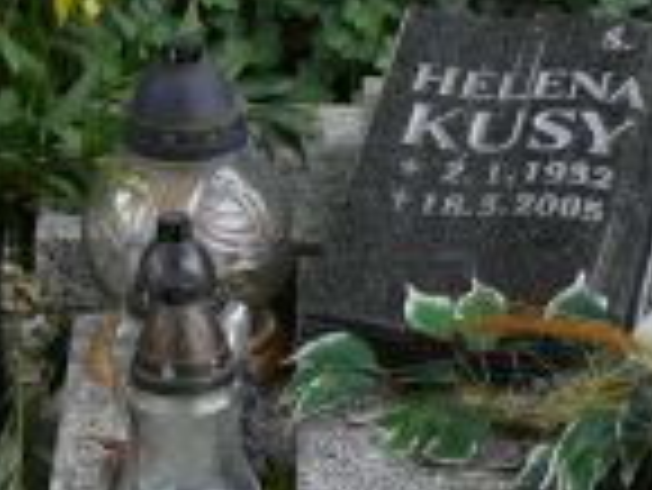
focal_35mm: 154
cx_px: 247
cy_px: 1034
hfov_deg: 12.8
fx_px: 2903
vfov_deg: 9.0
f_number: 2.8
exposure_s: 1/100
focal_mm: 7.4
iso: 100
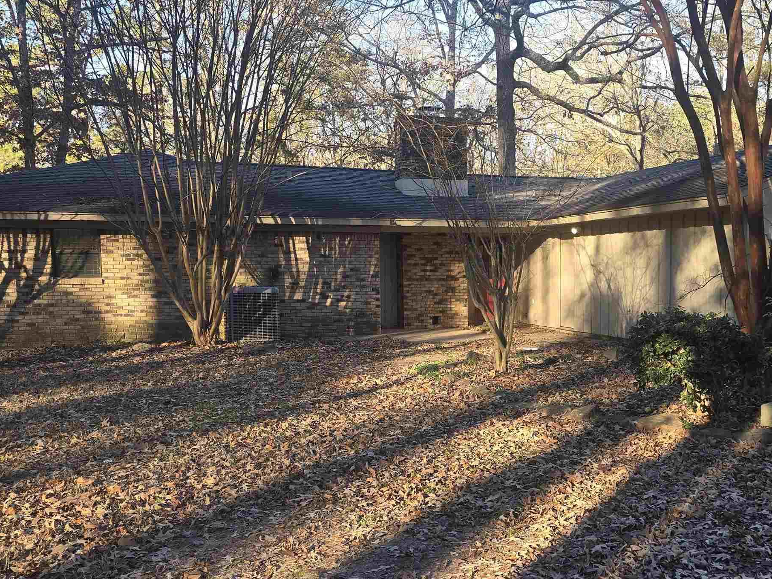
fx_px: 870
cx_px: 475
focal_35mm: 39
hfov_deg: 47.5
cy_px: 347
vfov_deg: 36.7
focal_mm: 6.3
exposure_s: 1/120
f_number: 1.7
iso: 16
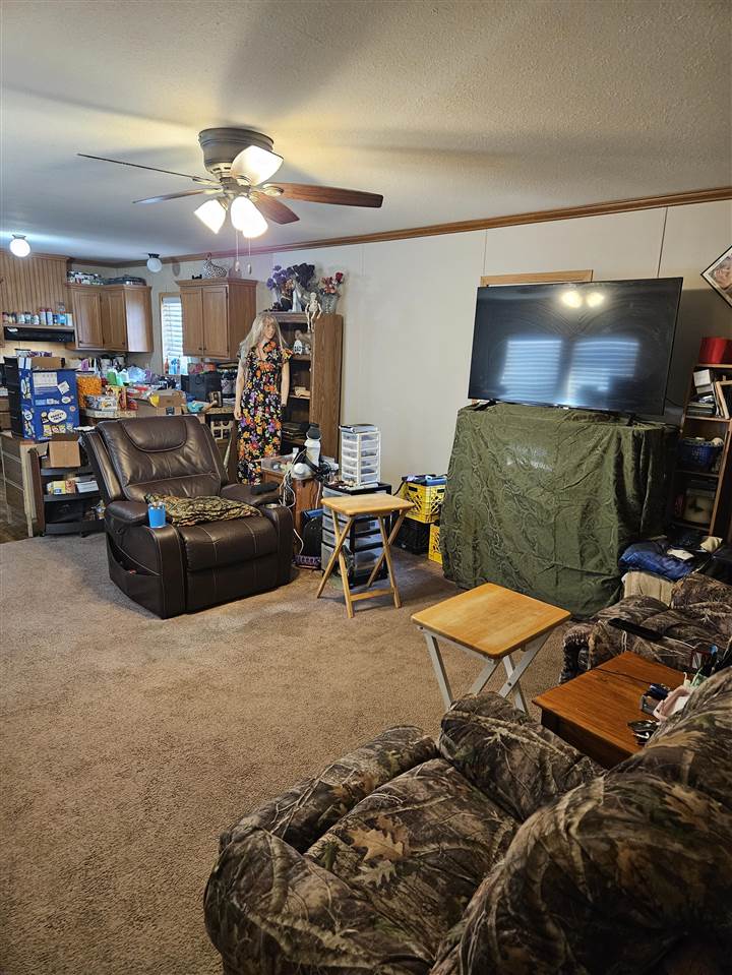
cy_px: 488
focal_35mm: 23
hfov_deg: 58.9
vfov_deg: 73.9
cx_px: 366
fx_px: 648
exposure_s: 1/60
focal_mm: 5.4
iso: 500
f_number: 1.8
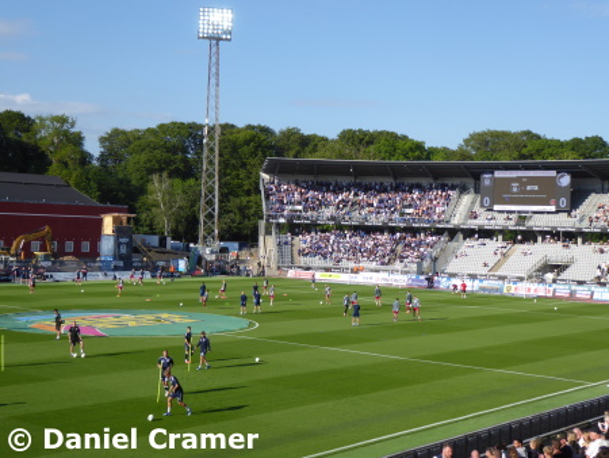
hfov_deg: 35.5
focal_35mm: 54
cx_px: 304
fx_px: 951
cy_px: 229
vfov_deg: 27.1
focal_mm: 9.6
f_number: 4.1
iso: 80
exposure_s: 1/500
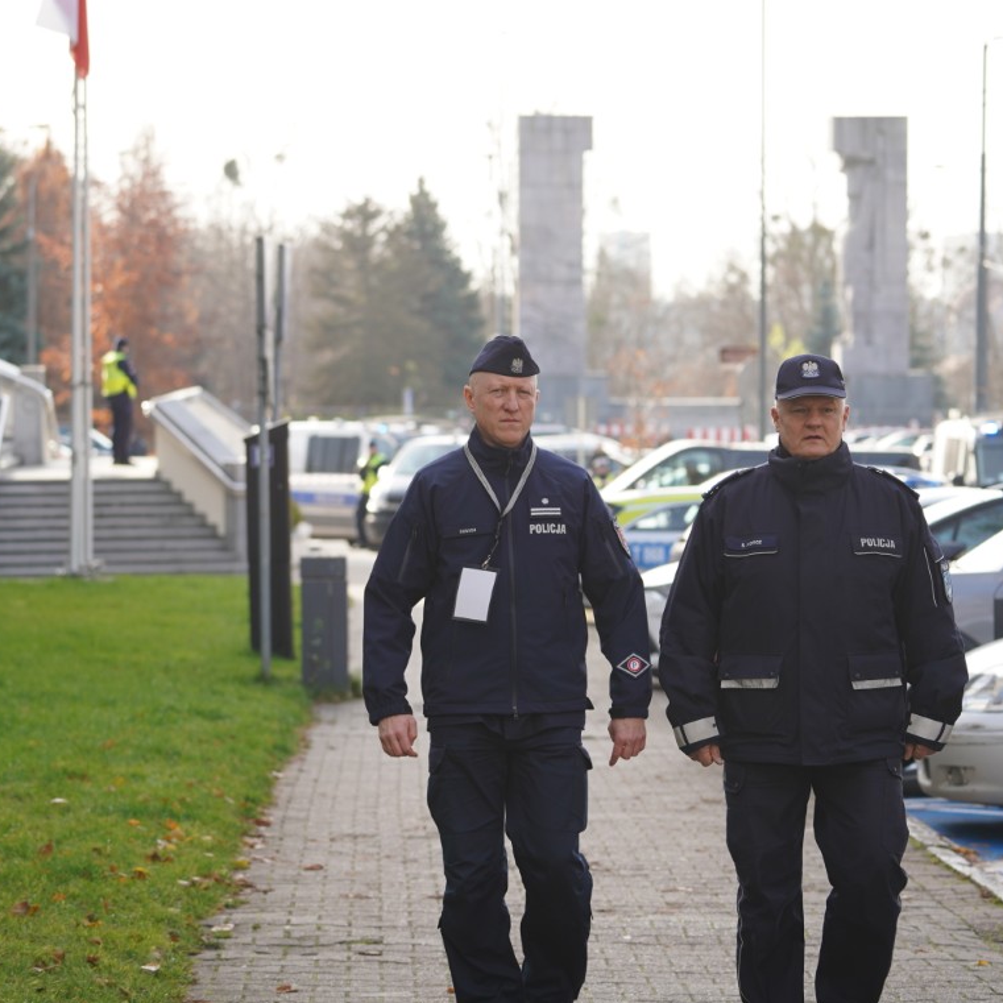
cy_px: 502
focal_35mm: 126
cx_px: 551
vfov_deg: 13.8
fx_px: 4130
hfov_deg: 13.8
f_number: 4
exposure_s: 1/250
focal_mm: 98
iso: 160
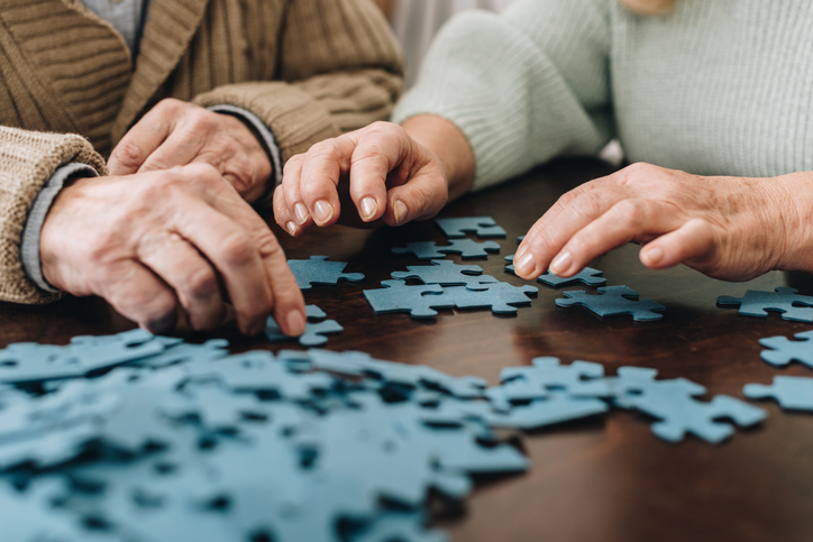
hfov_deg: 39.6
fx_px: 1129
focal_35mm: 50
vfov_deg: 27.0
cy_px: 271
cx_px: 406
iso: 100
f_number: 3.2
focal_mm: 50
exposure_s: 1/200
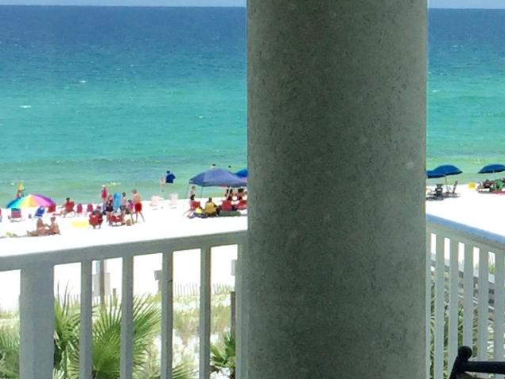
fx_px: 1998
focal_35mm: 137
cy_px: 145
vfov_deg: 10.8
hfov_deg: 13.8
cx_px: 670
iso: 32
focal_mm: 4.15
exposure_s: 1/1319
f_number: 2.2
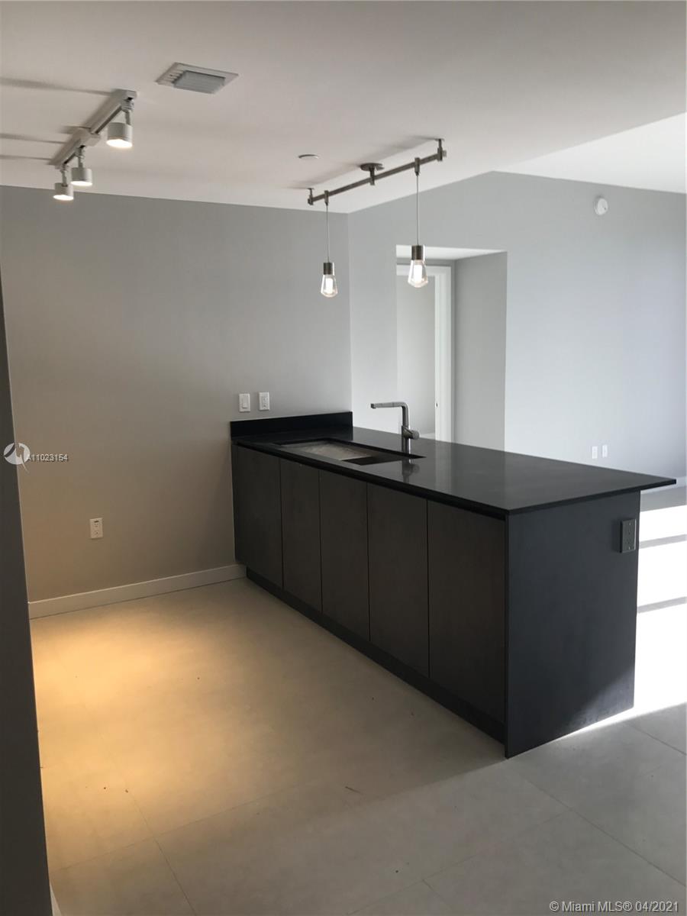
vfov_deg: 63.4
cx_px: 344
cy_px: 458
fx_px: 741
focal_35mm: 28
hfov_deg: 49.7
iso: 25
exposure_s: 1/60
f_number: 1.8
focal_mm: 3.99
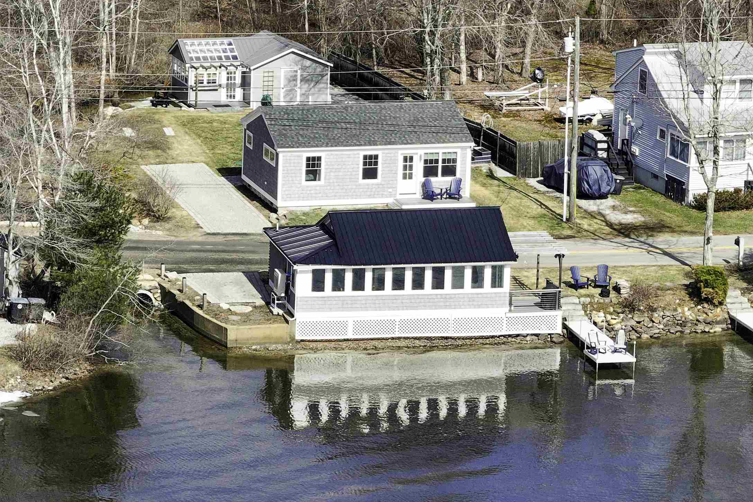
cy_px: 191
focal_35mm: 244
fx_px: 5103
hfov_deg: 8.4
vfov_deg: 5.6
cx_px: 404
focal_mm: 30.71
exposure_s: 1/1250
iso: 100
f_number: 3.4
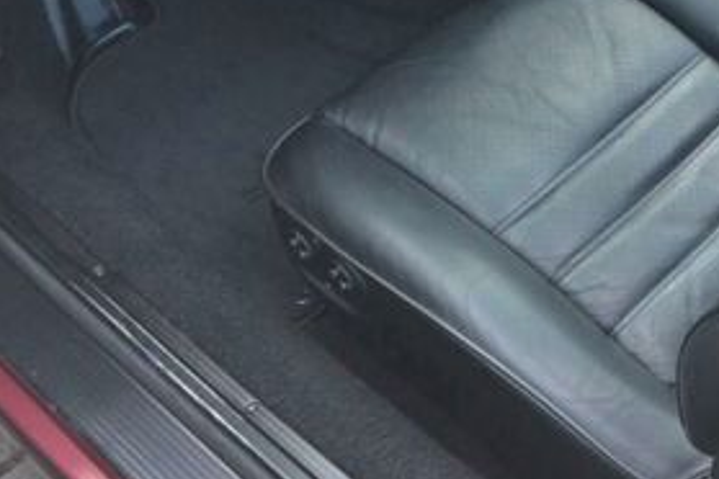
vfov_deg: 22.5
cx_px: 737
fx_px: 1098
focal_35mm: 55
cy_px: -106
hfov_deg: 32.9
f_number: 4
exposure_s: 1/60
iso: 400
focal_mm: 10
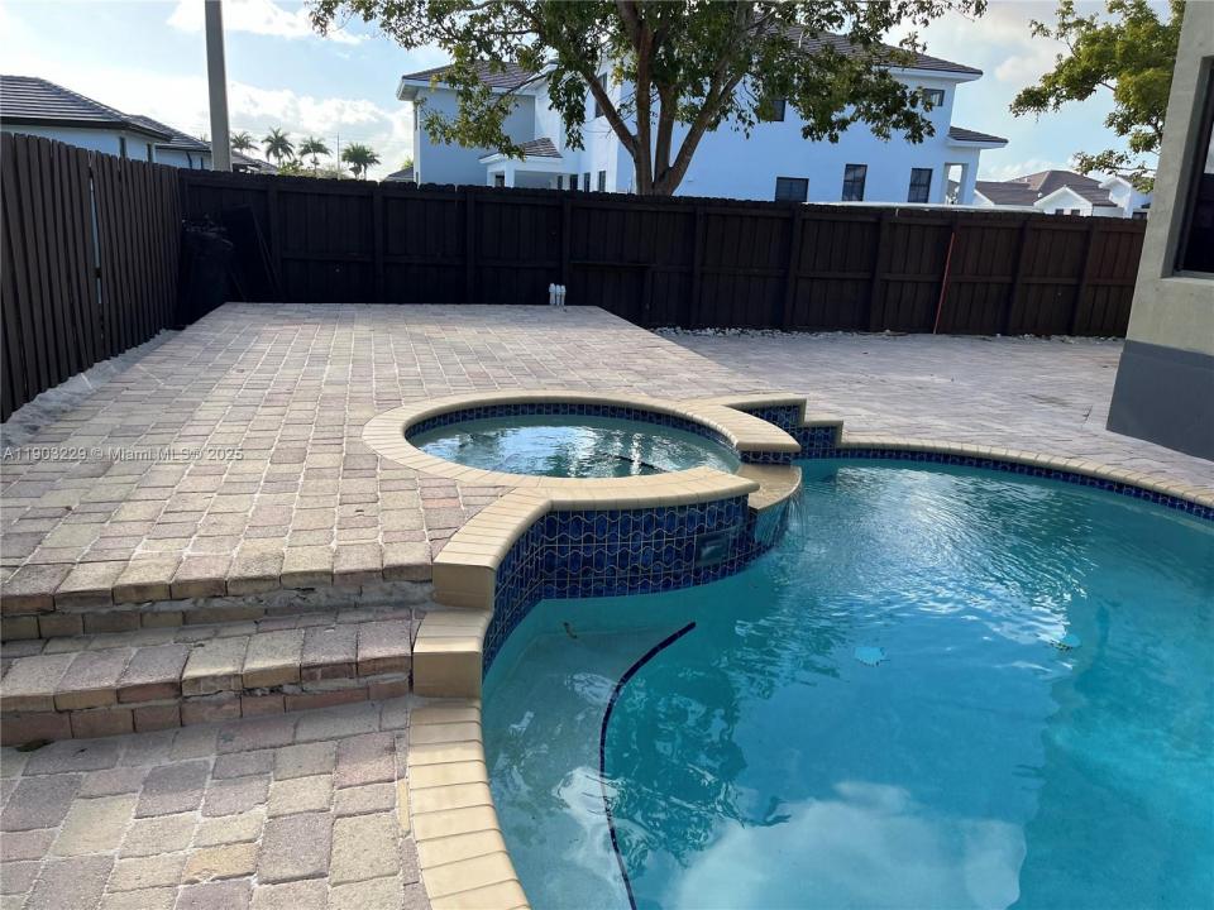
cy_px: 455
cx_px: 607
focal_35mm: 26
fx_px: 912
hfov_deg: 67.3
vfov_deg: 53.1
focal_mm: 5.1
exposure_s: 1/1355
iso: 50
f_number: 1.6
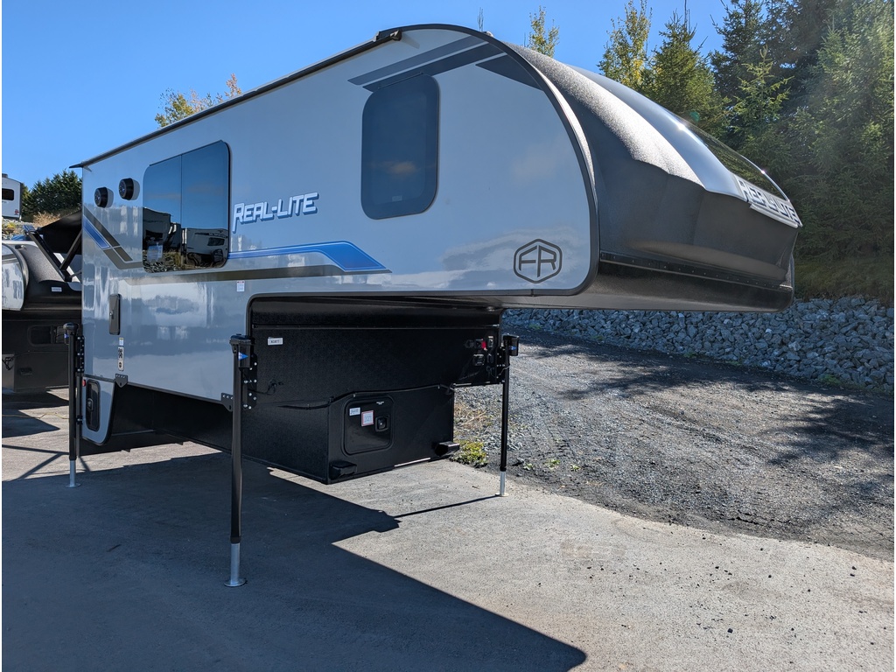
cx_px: 448
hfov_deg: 71.6
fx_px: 621
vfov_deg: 56.8
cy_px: 336
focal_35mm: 24
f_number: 1.68
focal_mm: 6.9
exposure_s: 1/1073
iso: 20
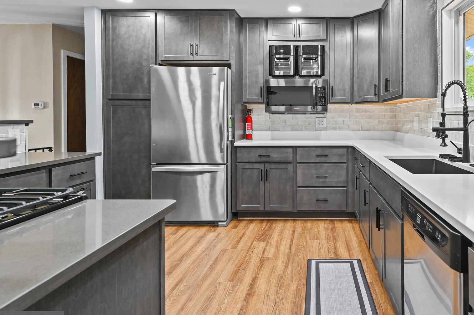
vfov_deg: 54.5
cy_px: 120
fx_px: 303
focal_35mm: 23
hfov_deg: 73.9
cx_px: 315
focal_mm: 17
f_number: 5.6
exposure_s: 1/15
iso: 400
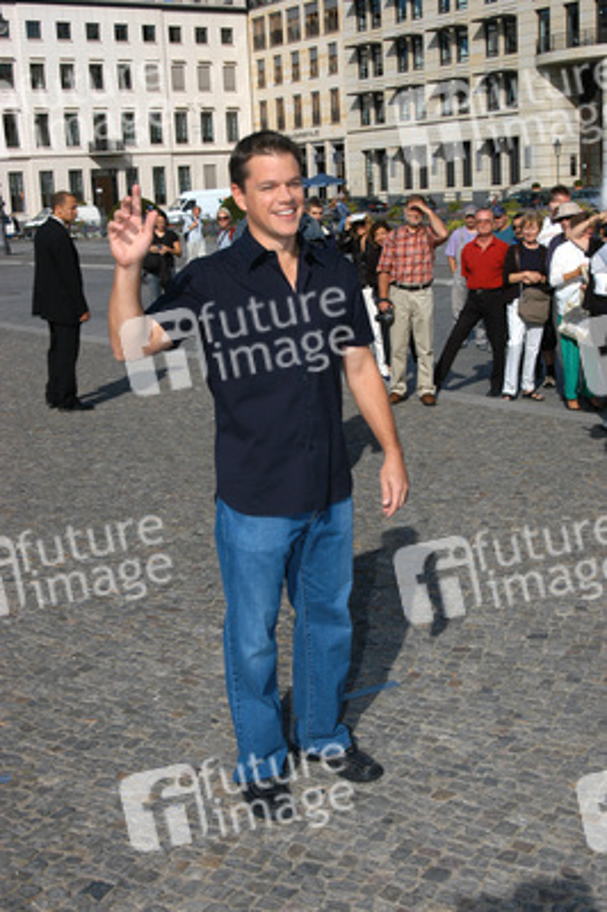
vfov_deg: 38.9
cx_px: 304
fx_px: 1292
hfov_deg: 26.4
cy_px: 456
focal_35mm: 51
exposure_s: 1/180
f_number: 18
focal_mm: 34
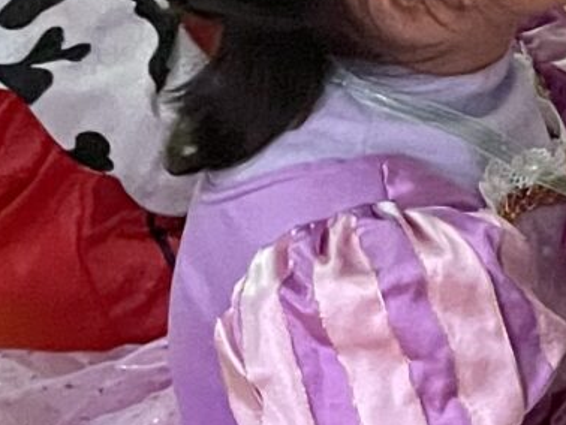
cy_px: -70
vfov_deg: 8.4
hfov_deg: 9.1
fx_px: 2880
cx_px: 1683
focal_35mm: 176
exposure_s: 1/47
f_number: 1.6
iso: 500
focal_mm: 4.2
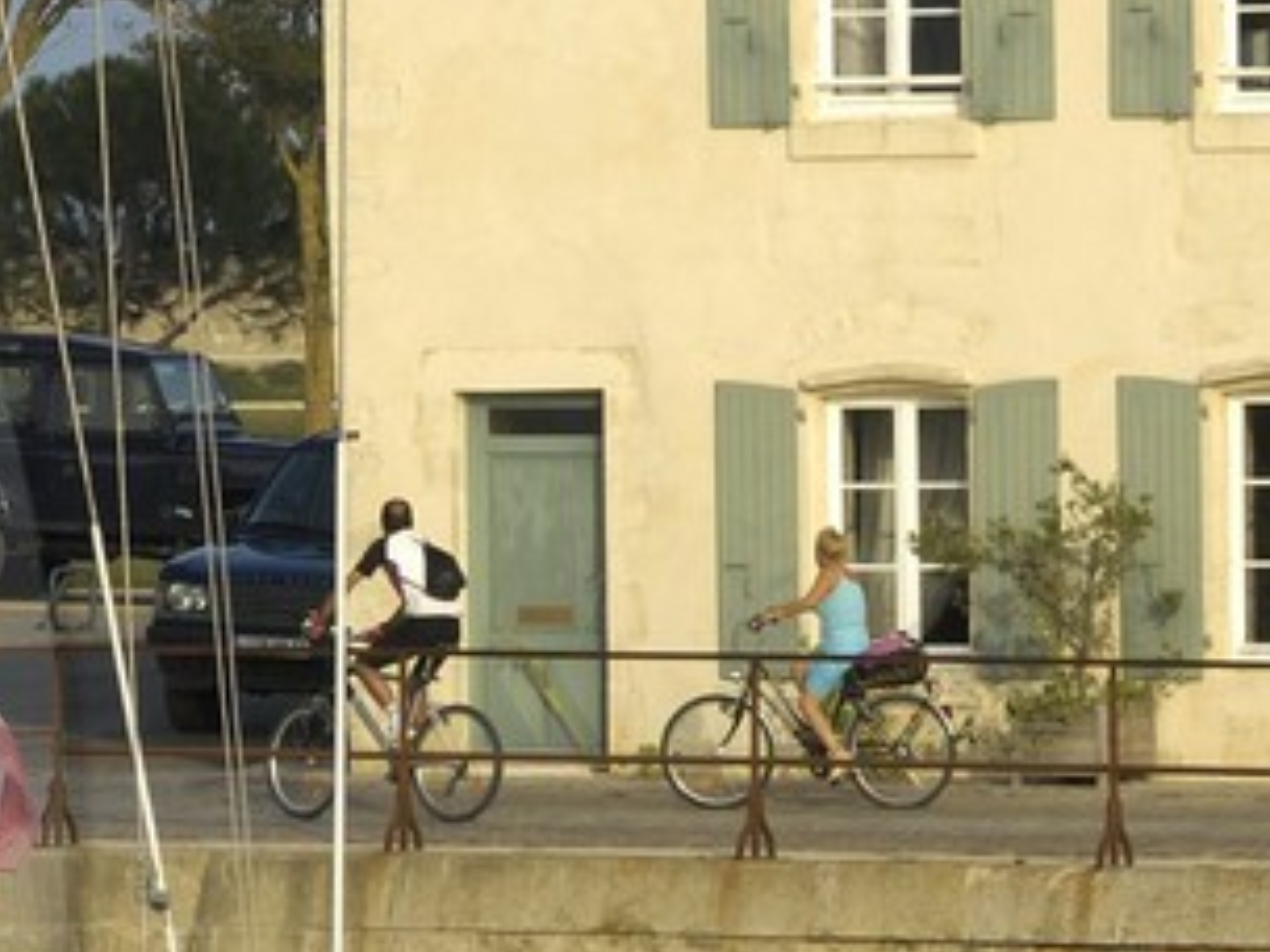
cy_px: 873
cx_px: -1654
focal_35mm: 530
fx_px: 19445
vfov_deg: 2.8
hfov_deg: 3.7
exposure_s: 1/160
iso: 100
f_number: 7.1
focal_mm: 70
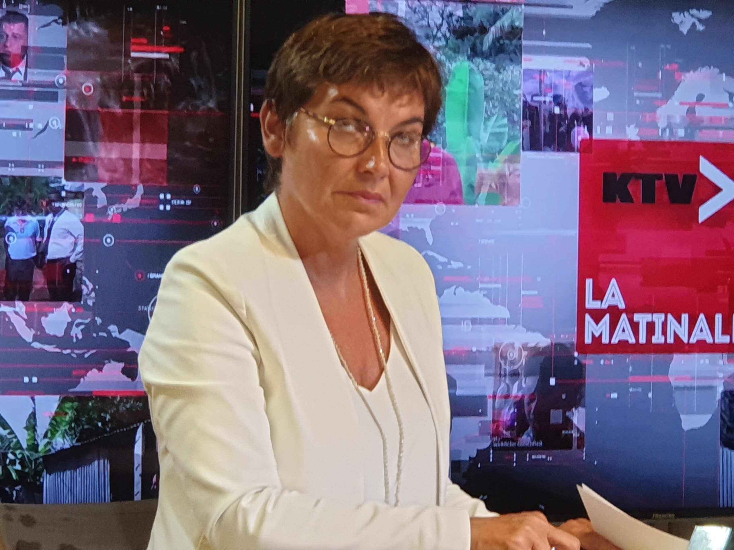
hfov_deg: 36.8
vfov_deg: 28.0
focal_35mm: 52
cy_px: 275
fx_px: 1103
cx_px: 367
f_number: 2.4
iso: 160
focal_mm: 6
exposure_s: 1/33
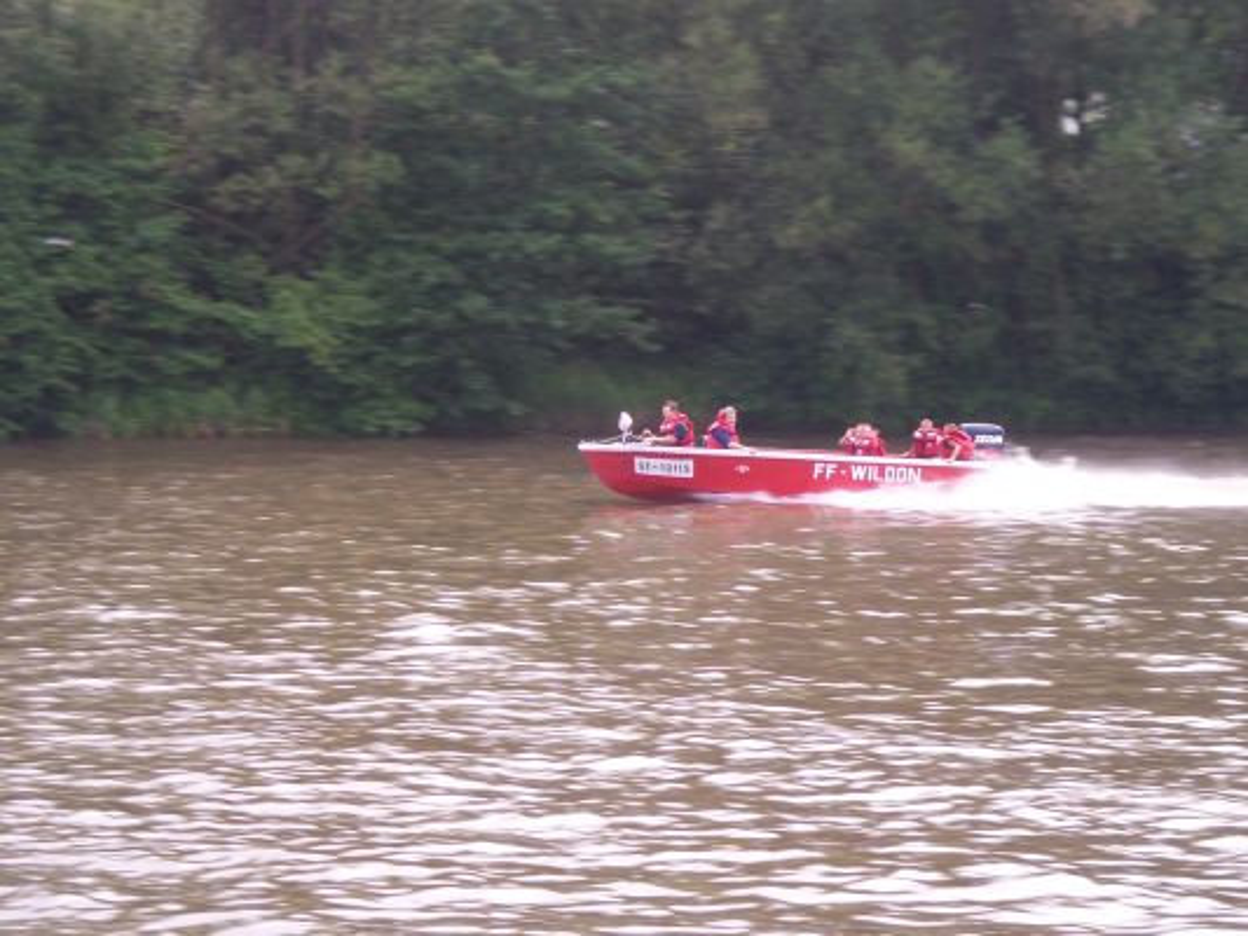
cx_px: 624
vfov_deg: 12.7
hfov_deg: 16.8
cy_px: 468
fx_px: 4219
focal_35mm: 117
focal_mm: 19.2
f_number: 4.4
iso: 64
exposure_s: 1/100
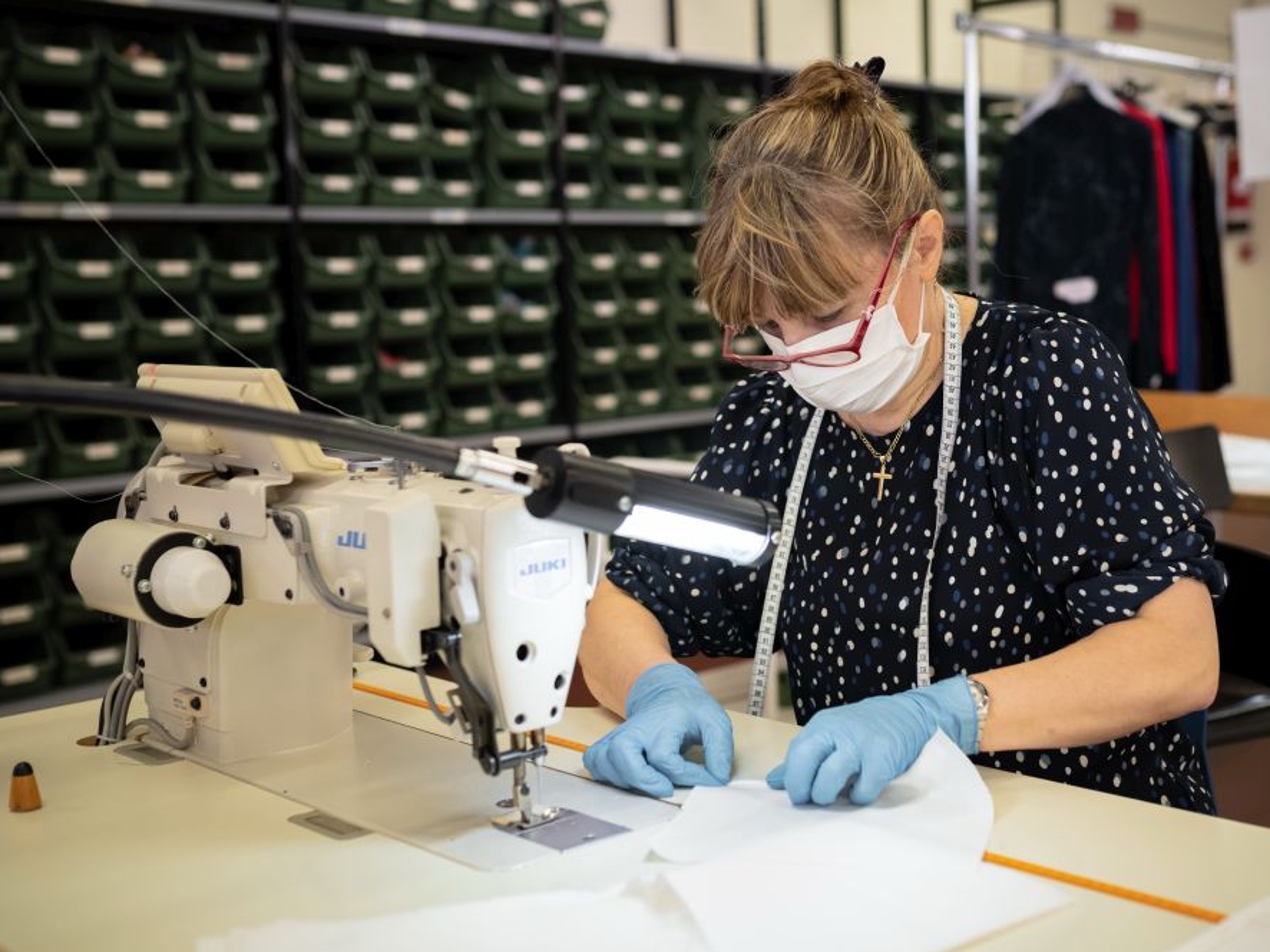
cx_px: 599
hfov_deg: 49.0
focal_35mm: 38
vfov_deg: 37.7
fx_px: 1394
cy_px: 477
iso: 400
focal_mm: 35
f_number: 2.8
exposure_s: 1/125
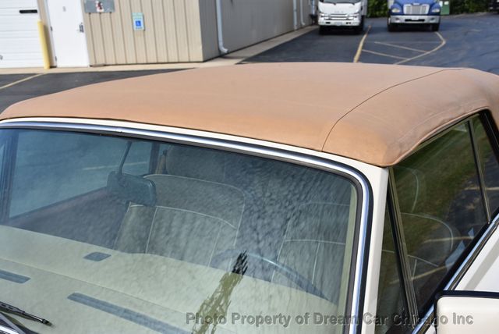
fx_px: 624
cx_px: 250
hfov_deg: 43.6
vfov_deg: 29.9
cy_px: 167
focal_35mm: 45
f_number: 8
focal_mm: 30
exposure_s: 1/500
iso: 200
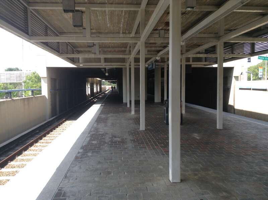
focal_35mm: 33
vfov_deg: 42.9
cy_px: 100
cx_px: 134
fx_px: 255
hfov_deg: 55.4
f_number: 2.4
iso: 25
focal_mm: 3.3
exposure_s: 1/263
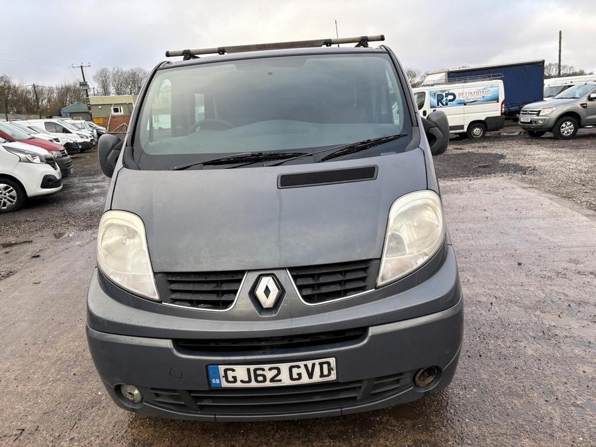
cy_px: 224
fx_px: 448
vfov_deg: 53.1
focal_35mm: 26
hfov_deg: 67.3
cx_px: 298
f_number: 1.6
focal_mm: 5.96
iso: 50
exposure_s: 1/459
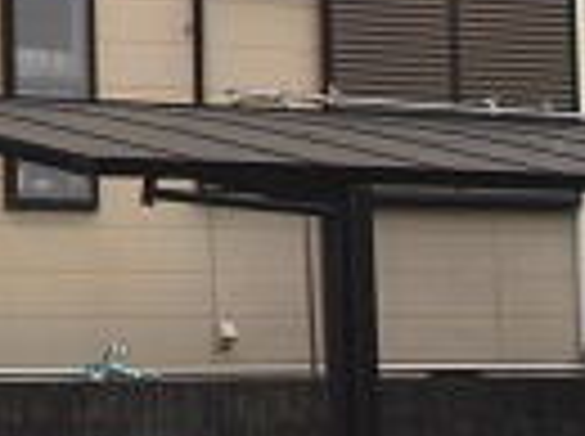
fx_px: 3509
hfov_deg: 9.2
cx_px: -392
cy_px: -63
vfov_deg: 7.1
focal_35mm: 208
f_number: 3.8
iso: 64
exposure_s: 1/320
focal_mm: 8.03
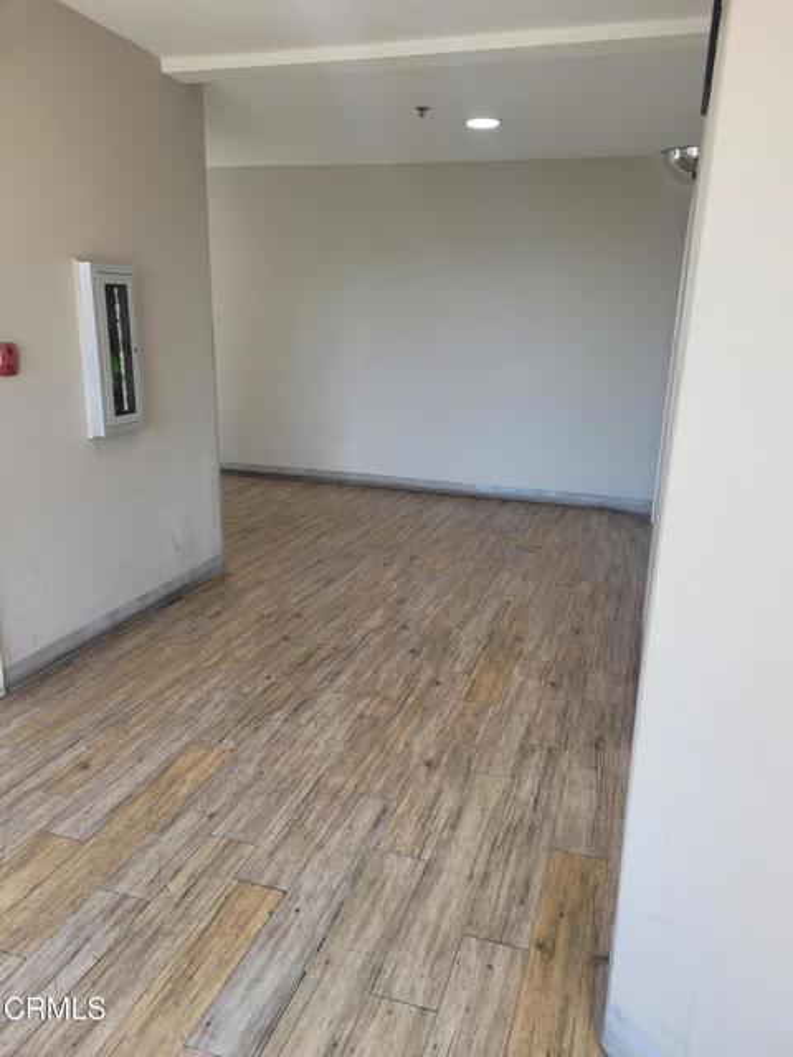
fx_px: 794
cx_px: 396
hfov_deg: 53.1
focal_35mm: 26
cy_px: 528
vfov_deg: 67.3
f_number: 1.8
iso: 40
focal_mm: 5.4
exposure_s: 1/164
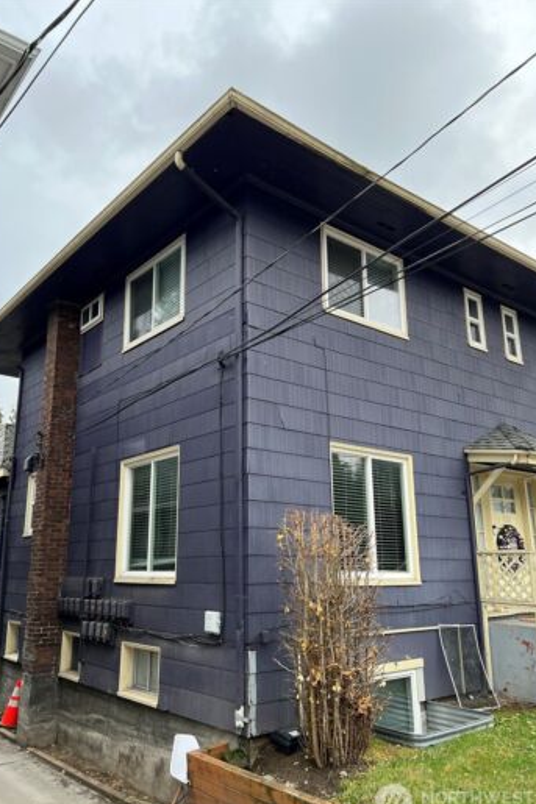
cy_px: 413
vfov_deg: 65.5
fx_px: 626
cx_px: 239
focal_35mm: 28
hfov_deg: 46.3
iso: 50
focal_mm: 5.7
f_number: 1.5
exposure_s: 1/323
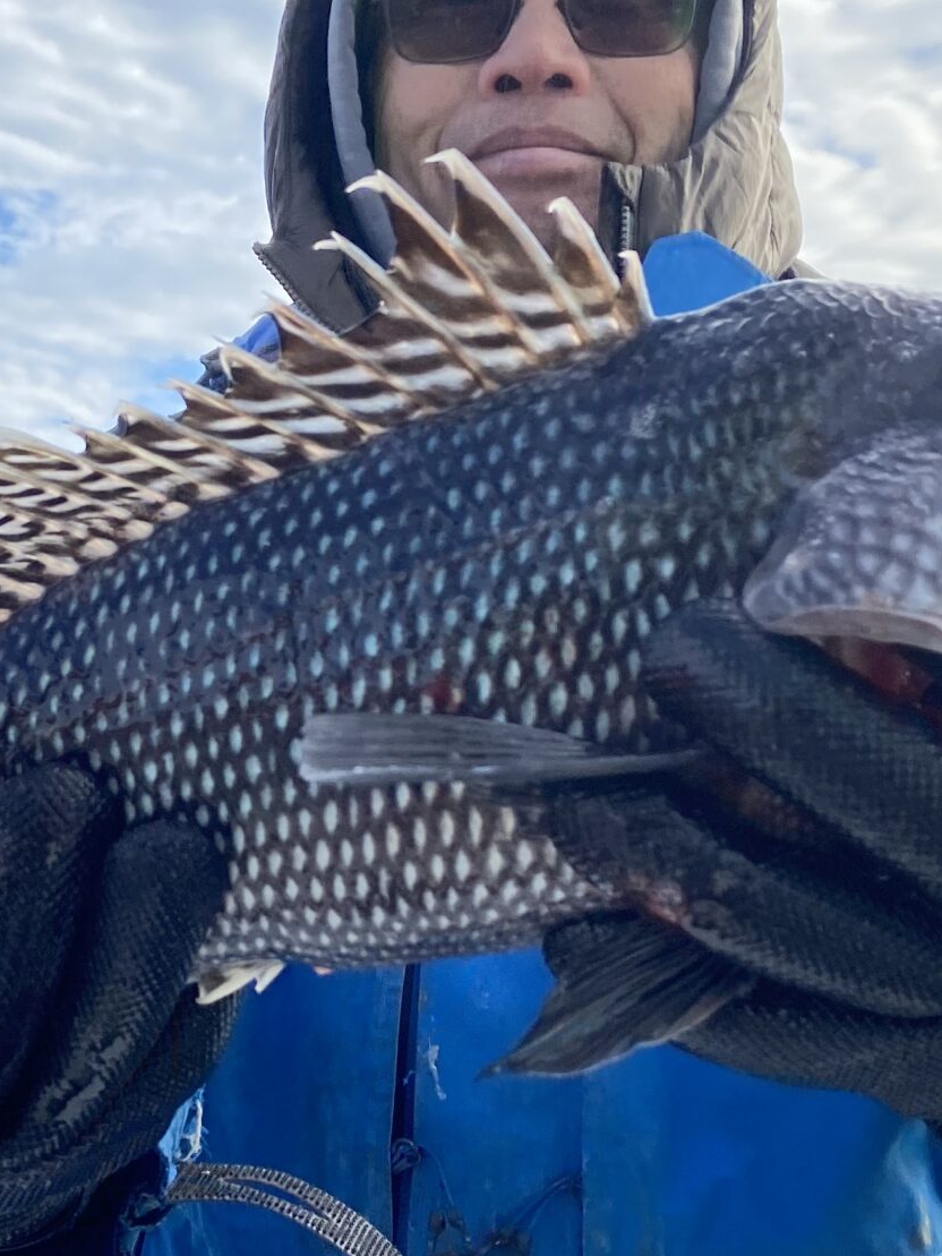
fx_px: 2177
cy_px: 760
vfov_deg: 32.1
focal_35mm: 60
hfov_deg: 24.4
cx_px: 372
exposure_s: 1/1629
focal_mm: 4.25
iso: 32
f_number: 1.8
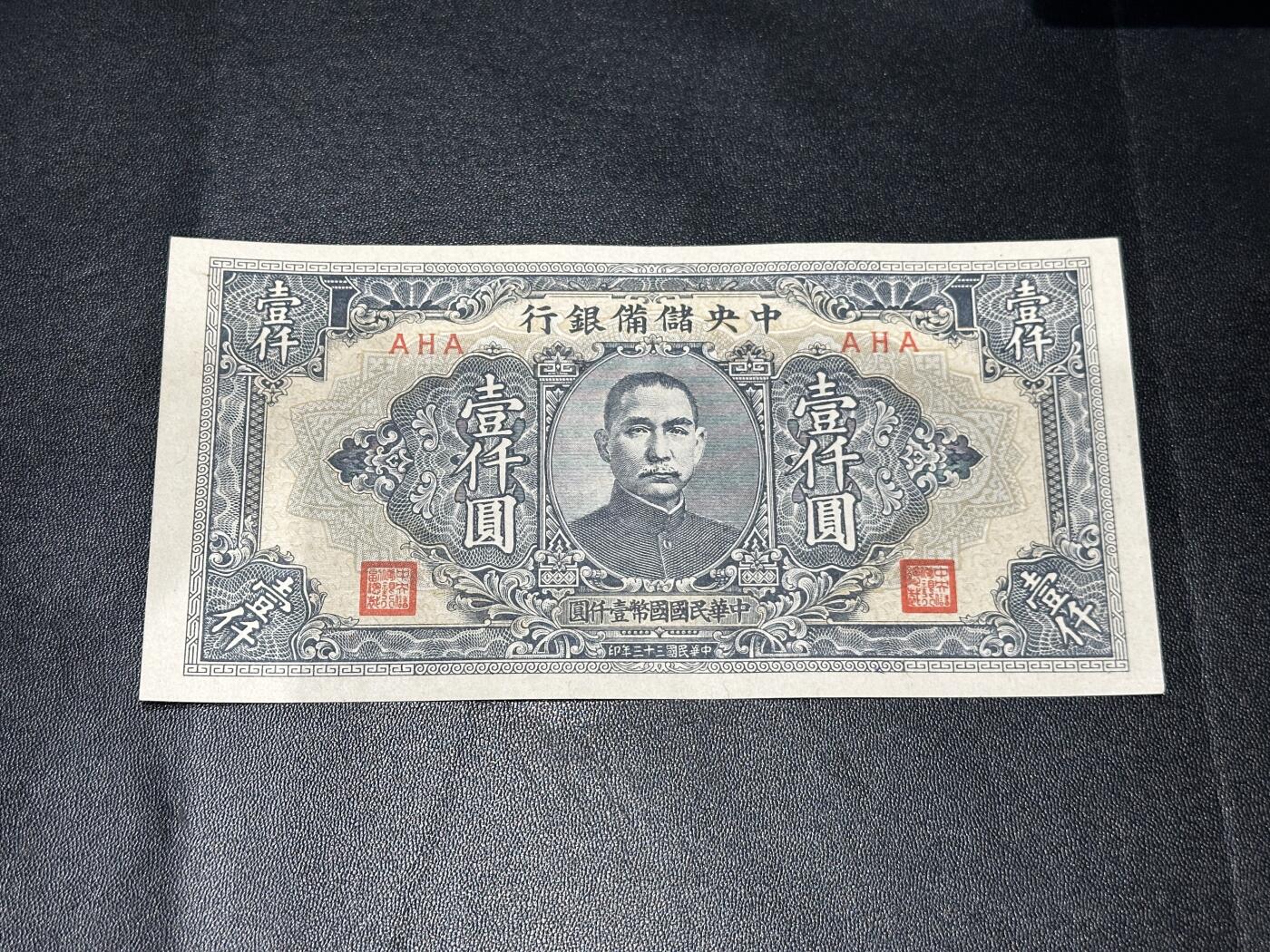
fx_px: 1761
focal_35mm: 48
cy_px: 476
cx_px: 635
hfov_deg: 39.7
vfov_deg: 30.3
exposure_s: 1/50
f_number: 1.78
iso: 125
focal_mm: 6.86
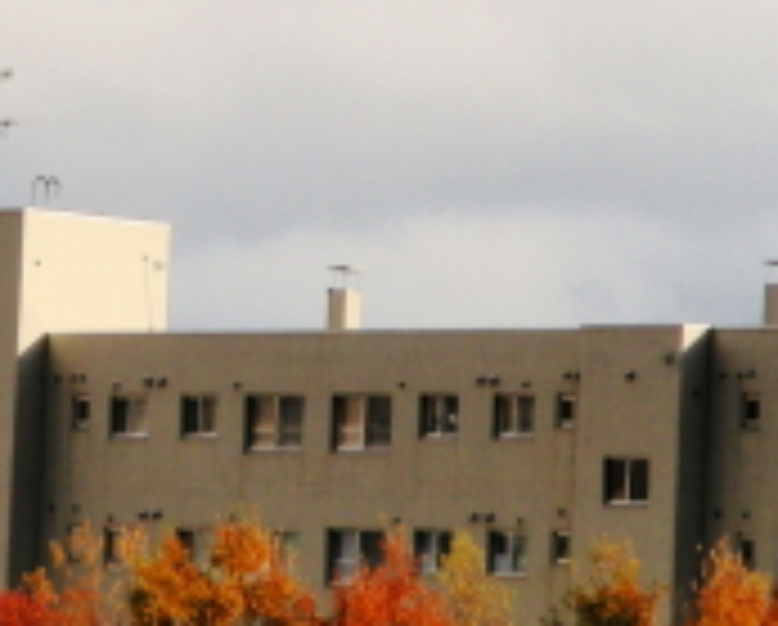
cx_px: 180
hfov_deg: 5.2
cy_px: 119
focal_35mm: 368
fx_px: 8488
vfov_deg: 4.2
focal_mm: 28.7
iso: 50
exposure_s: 1/490
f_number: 4
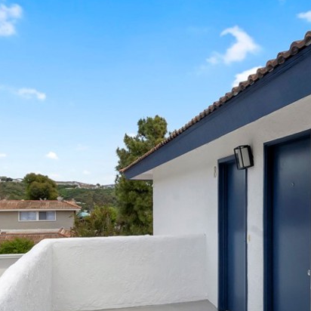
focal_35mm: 38
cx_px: 251
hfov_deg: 41.8
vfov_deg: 43.1
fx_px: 386
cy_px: 212
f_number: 14
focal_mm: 12
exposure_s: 1/320
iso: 400
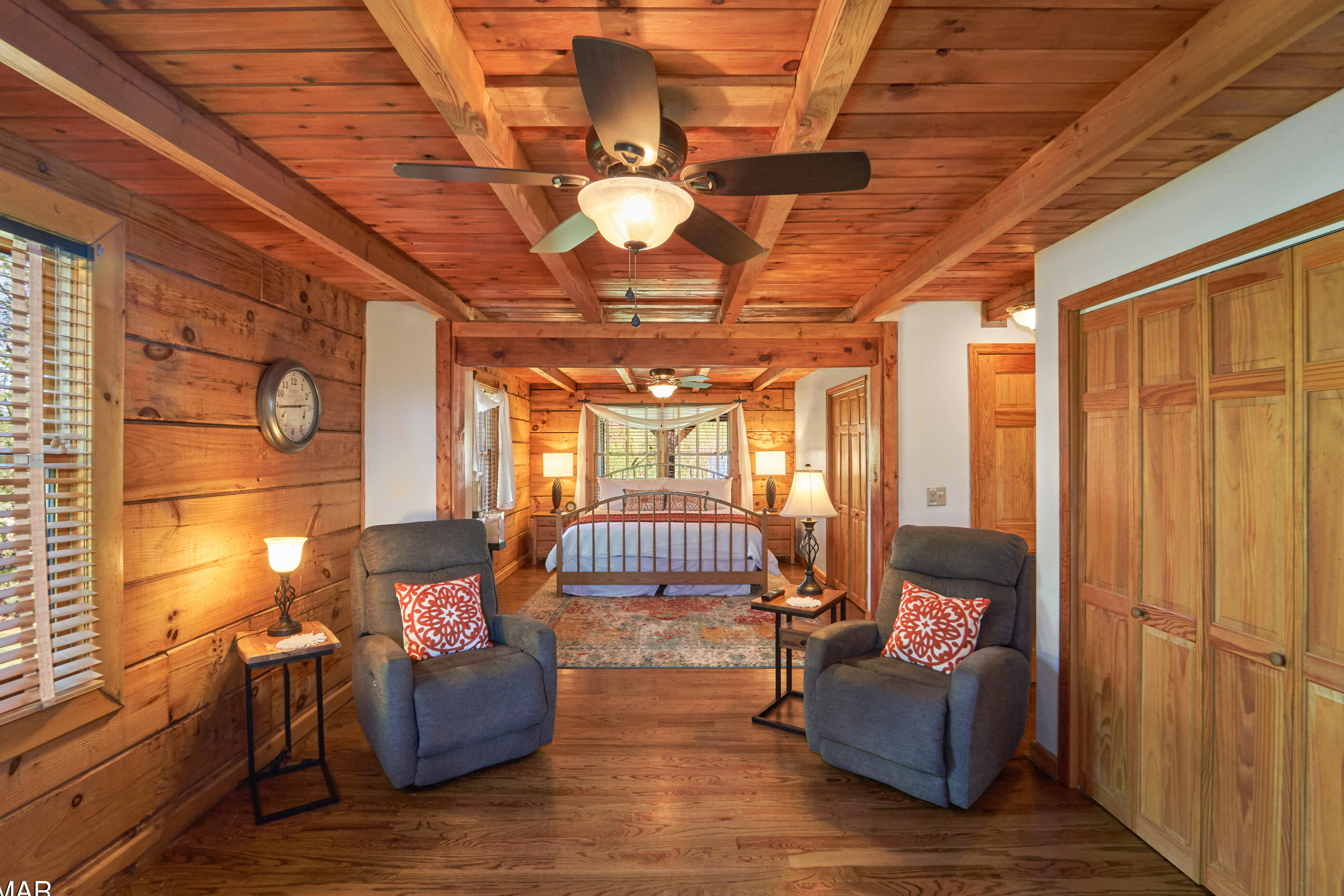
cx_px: 672
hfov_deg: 100.4
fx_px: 560
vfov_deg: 77.3
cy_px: 455
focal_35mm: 15
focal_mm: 14
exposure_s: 1/4
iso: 1000
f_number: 14
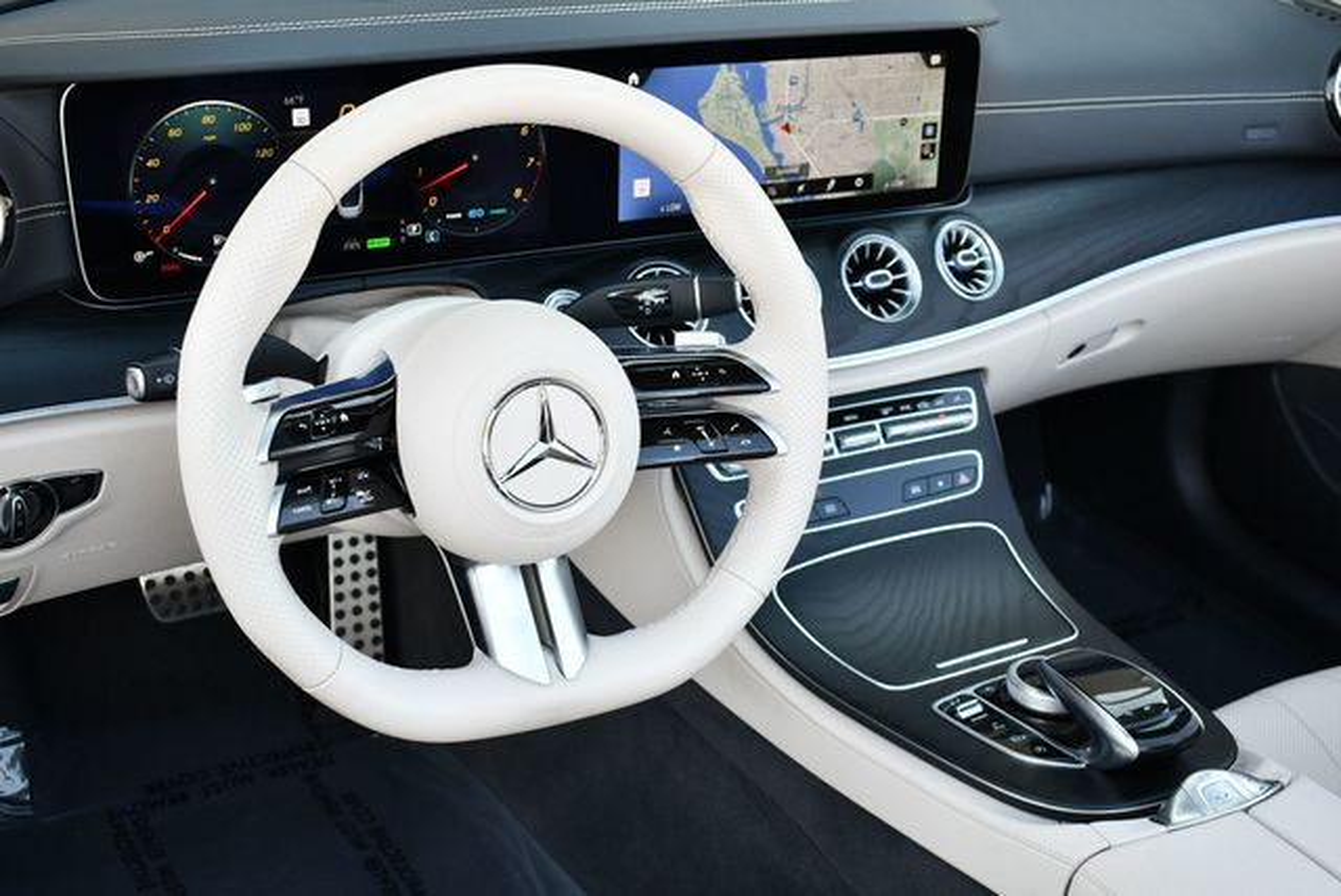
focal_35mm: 46
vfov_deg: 29.3
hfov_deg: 42.7
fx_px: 1715
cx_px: 670
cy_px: 448
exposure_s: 1/250
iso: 400
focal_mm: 23
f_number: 3.8
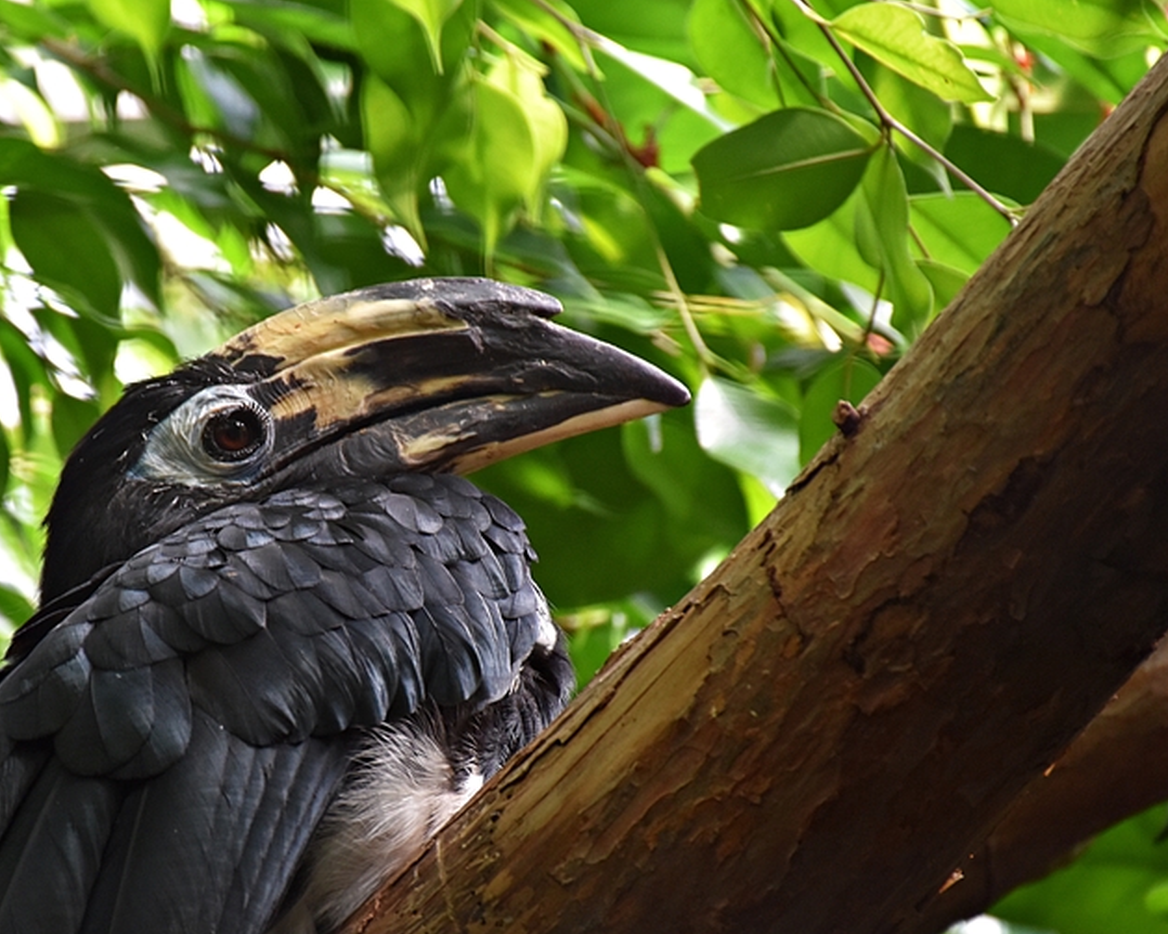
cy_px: 552
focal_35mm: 321
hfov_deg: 6.0
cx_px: 353
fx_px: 11095
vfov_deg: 4.8
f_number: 5.6
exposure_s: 1/125
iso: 800
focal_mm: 140
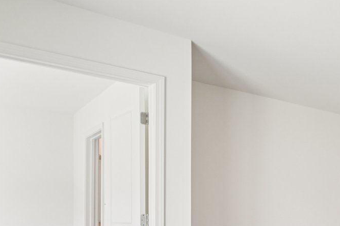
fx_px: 406
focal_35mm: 43
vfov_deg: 29.3
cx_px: 443
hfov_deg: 33.3
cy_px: 220
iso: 400
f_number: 8
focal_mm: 14
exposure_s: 1/30
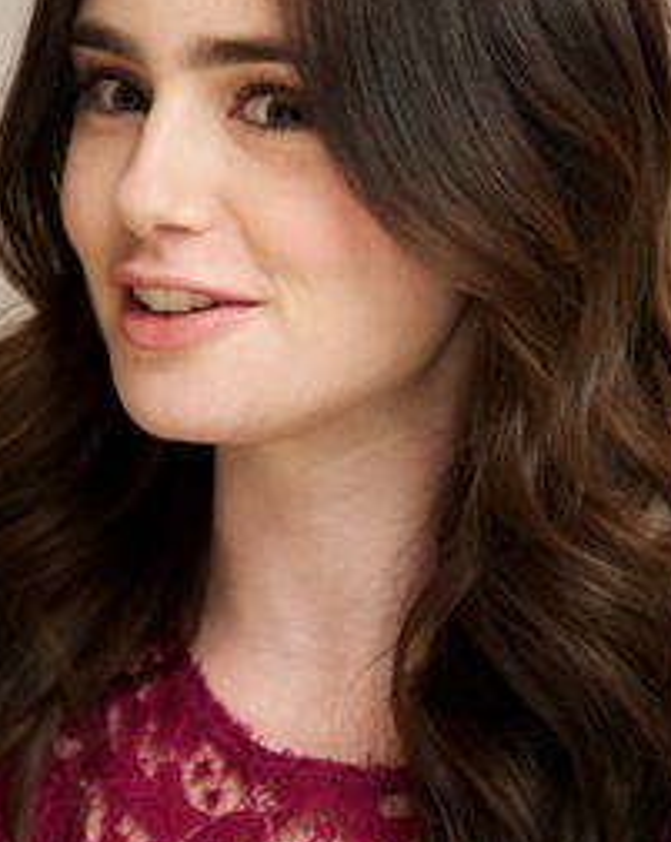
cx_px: 307
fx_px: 7784
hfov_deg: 4.9
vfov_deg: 6.2
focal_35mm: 313
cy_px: 274
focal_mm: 210
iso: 500
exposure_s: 1/60
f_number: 6.3
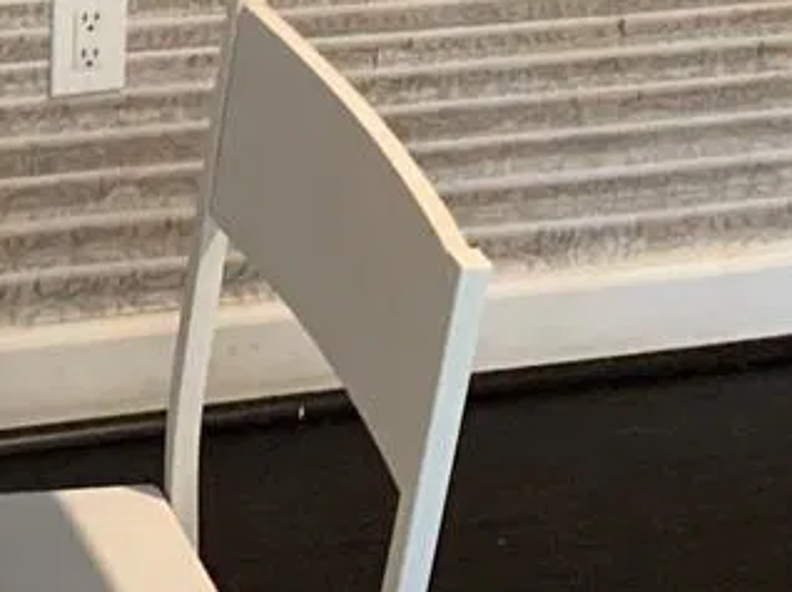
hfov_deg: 14.4
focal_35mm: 131
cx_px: -259
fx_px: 2995
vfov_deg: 10.7
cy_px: -400
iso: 320
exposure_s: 1/40
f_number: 1.8
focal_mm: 4.25
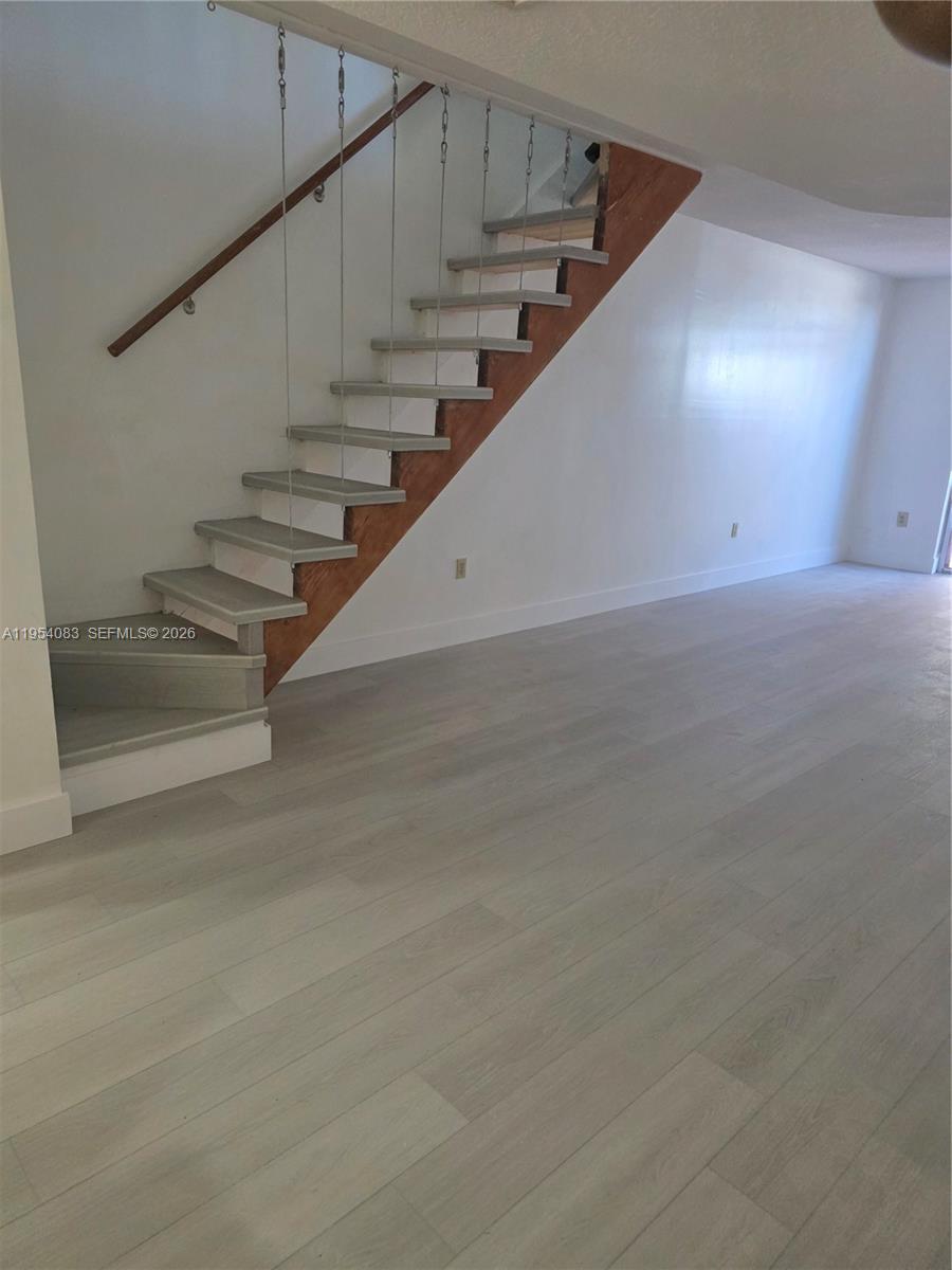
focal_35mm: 23
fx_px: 843
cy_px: 635
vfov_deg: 73.9
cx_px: 476
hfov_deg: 58.9
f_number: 1.7
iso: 400
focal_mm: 6.3
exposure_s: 1/120
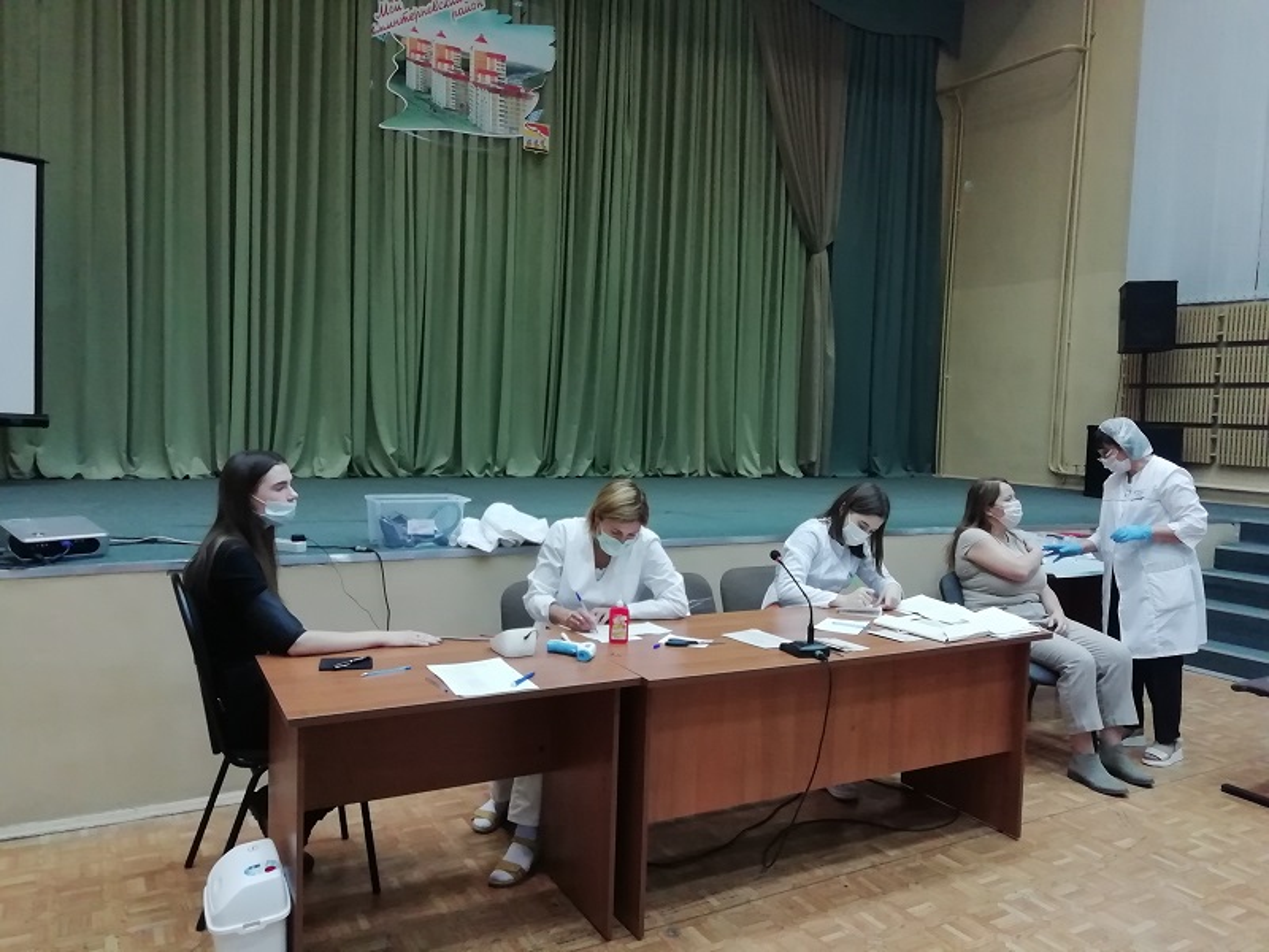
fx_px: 953
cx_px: 634
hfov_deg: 67.3
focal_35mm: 26
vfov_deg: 53.1
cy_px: 476
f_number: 2.2
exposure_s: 1/33.3
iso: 320
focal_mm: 3.46
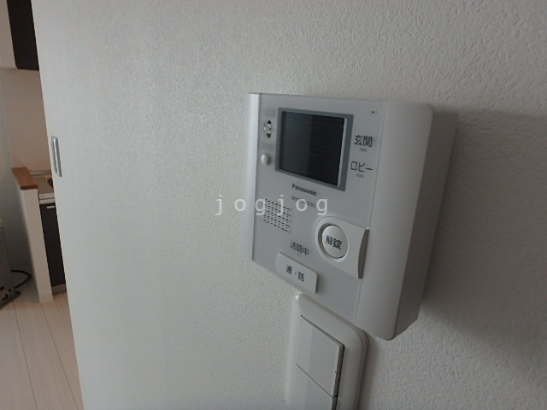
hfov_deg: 79.0
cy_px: 205
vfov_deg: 63.4
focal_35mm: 21
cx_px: 274
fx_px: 332
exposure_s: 1/40
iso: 200
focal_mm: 3.7
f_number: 3.5
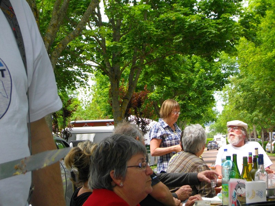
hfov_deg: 20.4
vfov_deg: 15.4
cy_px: 103
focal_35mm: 96
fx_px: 763
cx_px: 138
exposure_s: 1/160
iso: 171
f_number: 5.2
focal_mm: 17.1
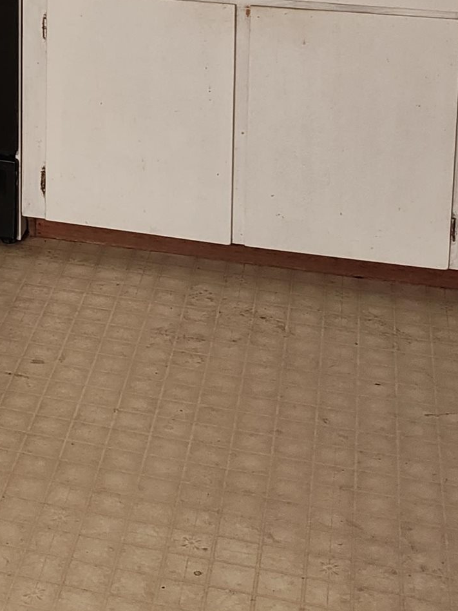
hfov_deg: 16.6
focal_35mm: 81
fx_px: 1429
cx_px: -224
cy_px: -127
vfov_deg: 22.2
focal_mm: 4.15
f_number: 1.5
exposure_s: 1/30
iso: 764
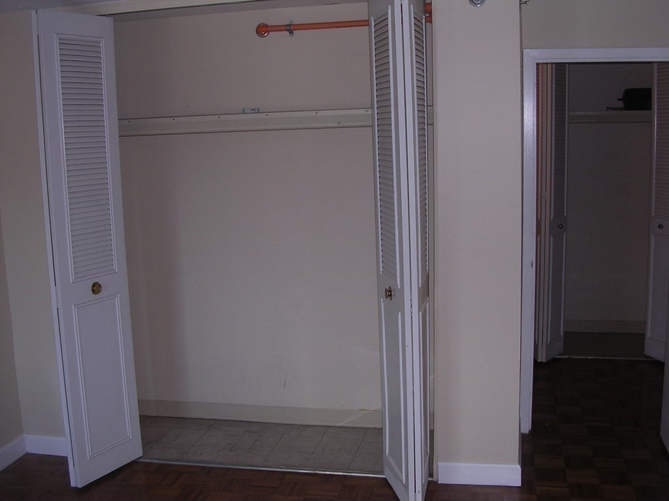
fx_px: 734
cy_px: 250
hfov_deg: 49.0
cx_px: 334
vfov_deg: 37.7
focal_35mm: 38
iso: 100
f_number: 2.8
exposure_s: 1/60.1
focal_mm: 5.8
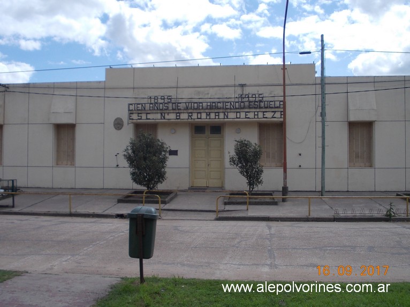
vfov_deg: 37.7
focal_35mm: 38
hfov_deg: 49.0
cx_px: 205
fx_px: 450
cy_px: 154
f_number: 6.2
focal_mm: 5.3
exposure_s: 1/320
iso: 80
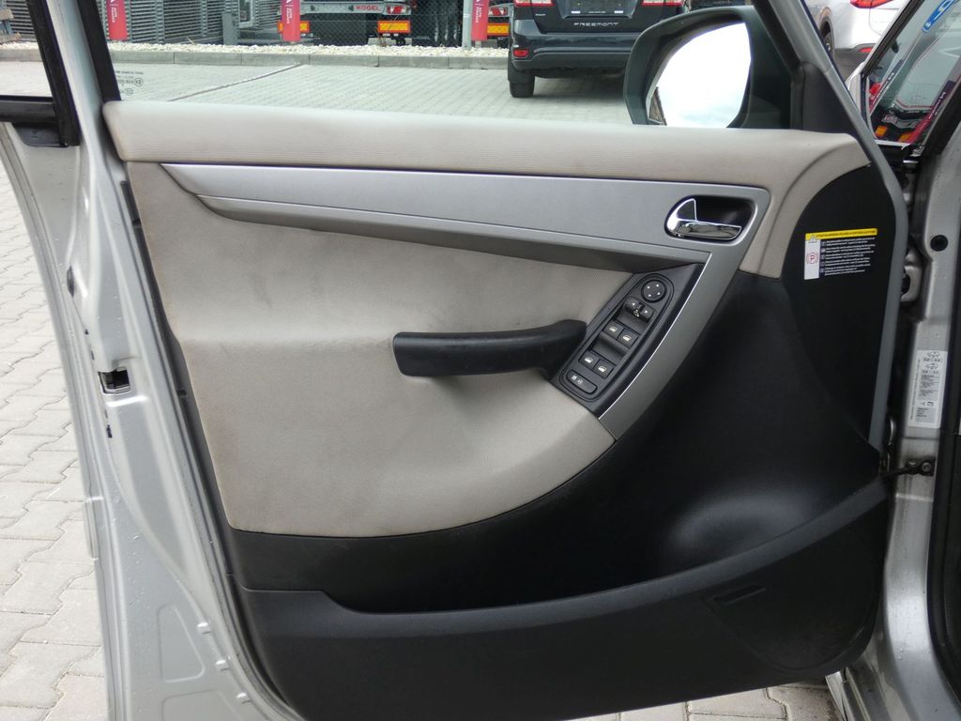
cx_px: 480
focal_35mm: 41
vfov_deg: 35.1
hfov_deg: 45.8
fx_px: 1138
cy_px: 360
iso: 125
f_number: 3.6
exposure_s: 1/80
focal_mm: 7.3
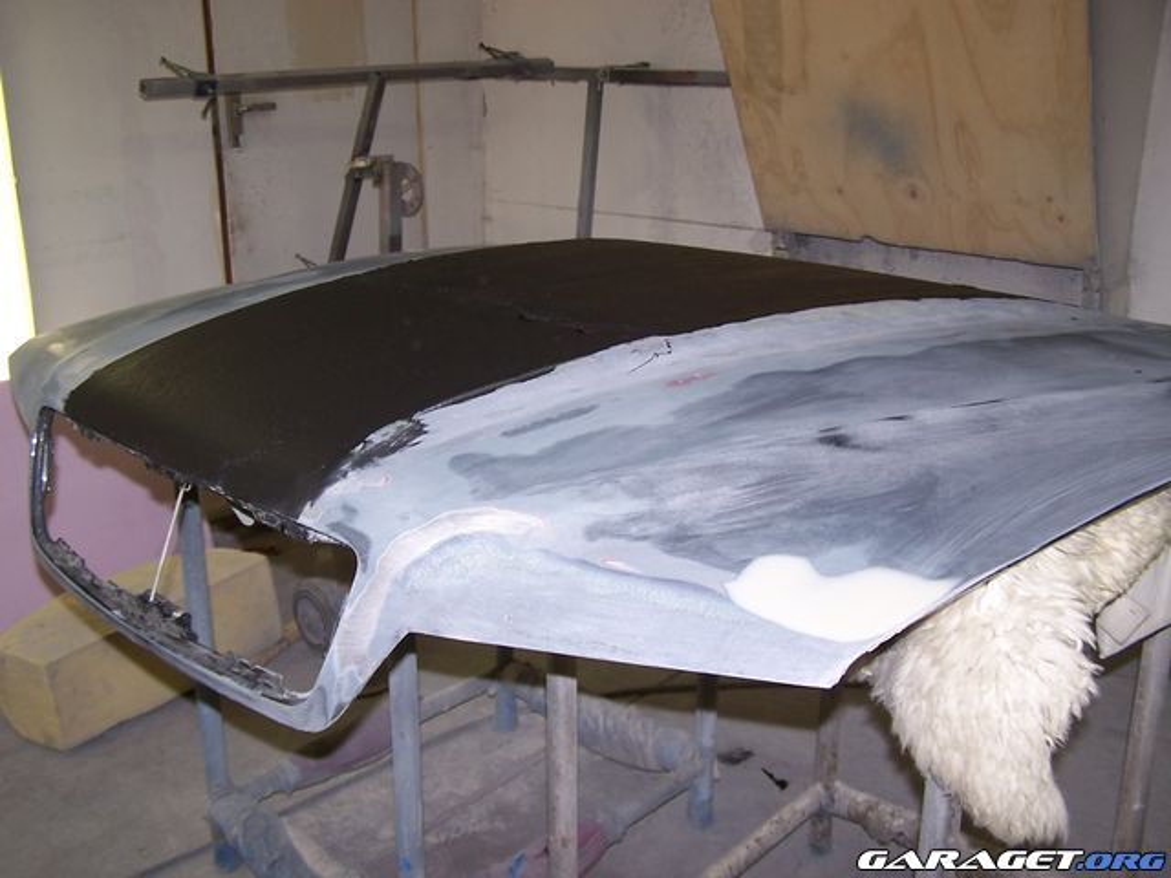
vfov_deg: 37.7
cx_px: 586
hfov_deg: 49.0
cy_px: 439
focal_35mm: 38
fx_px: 1285
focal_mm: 6.3
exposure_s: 1/60
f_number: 2.8
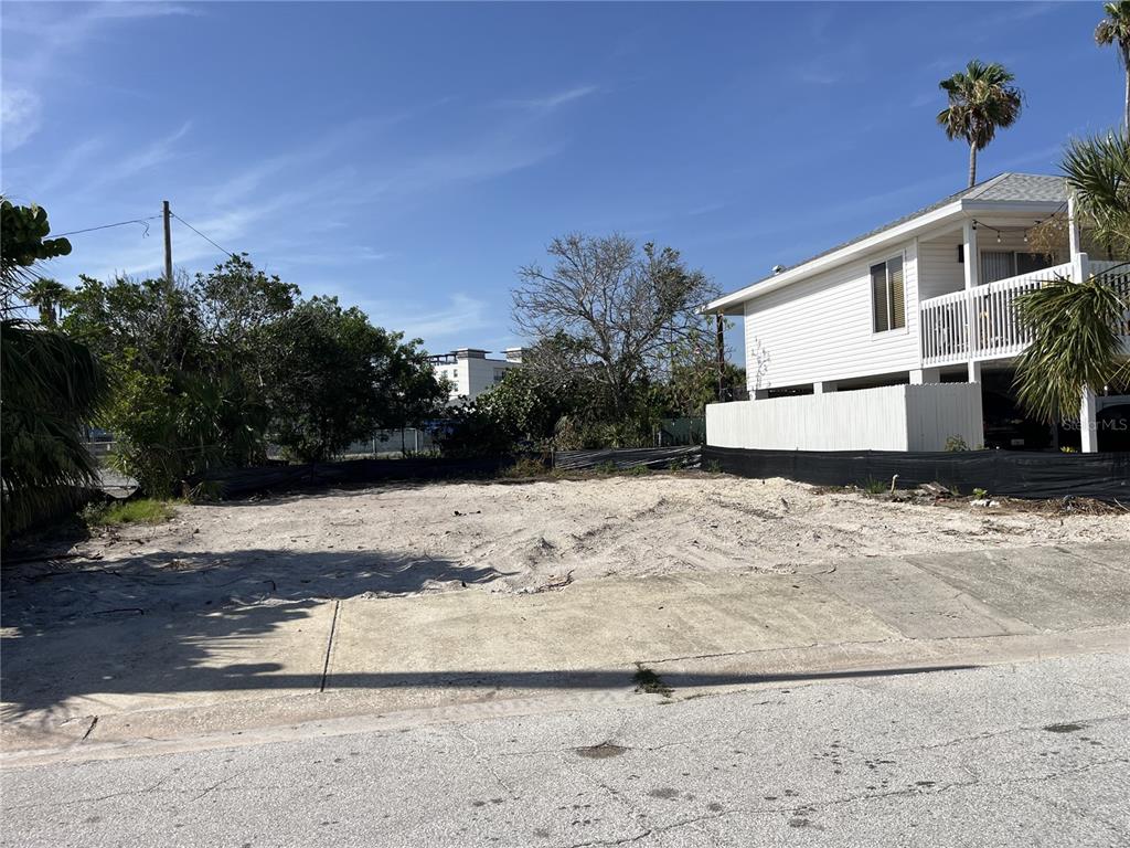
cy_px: 424
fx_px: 849
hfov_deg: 67.3
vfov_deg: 53.1
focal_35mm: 26
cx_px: 565
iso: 50
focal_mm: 5.1
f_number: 1.6
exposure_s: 1/6173
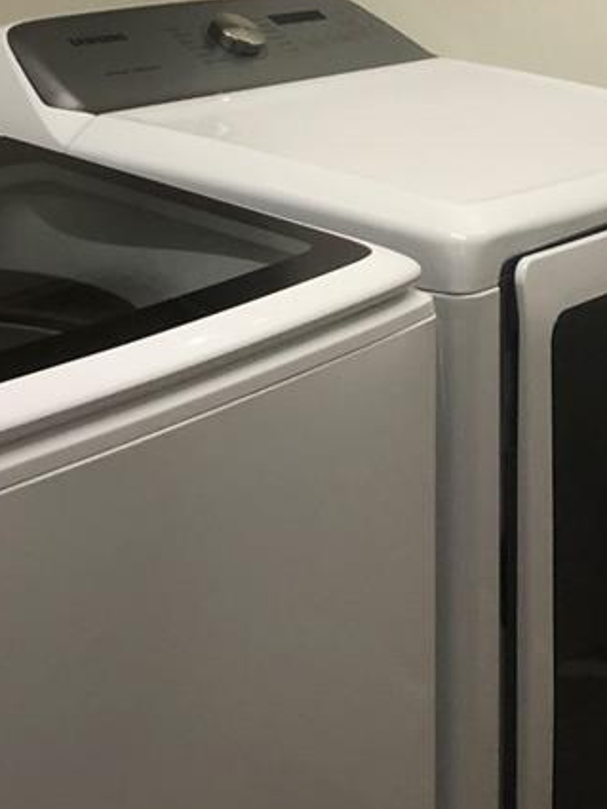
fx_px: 1846
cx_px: 516
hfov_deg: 18.4
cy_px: -32
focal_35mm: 79
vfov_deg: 23.5
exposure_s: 1/17
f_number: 1.8
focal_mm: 3.99
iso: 40
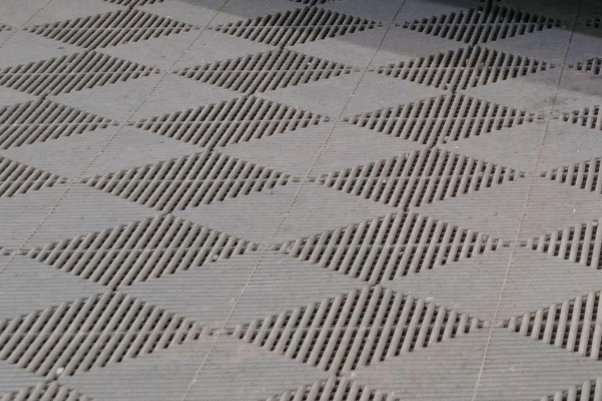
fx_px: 2792
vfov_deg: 7.7
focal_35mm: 167
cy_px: -491
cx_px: 859
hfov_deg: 11.8
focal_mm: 32
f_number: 6.3
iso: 640
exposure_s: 1/25
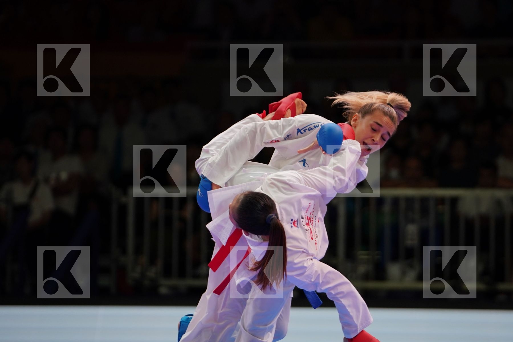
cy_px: 171
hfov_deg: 7.7
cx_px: 256
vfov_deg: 5.1
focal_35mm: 268
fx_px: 3819
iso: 800
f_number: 2.8
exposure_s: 1/1000
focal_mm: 179
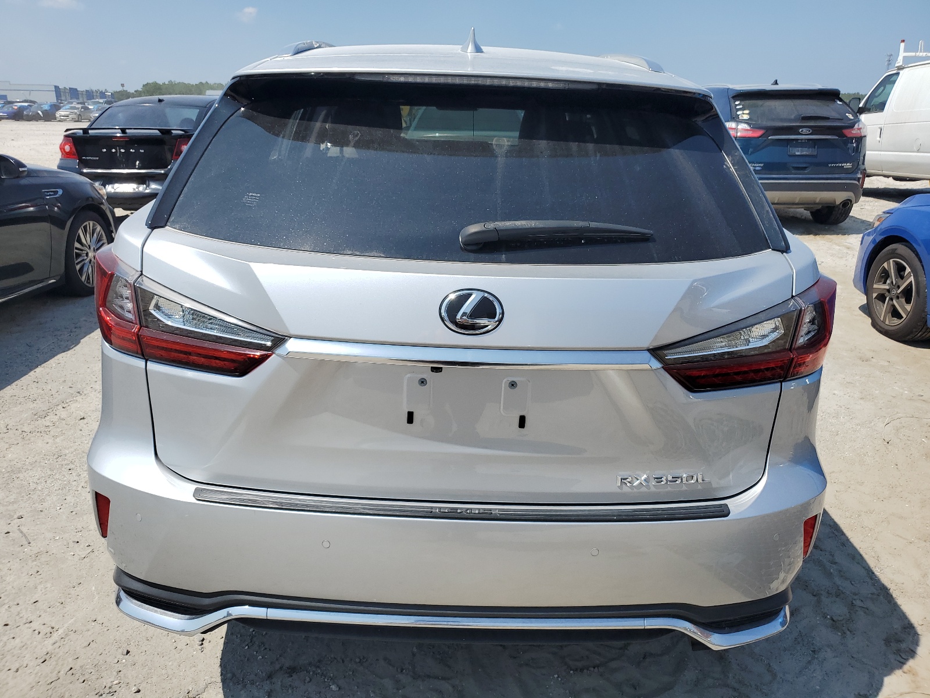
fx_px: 699
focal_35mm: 26
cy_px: 349
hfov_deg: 67.3
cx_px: 465
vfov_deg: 53.1
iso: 50
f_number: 1.5
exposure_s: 1/3333
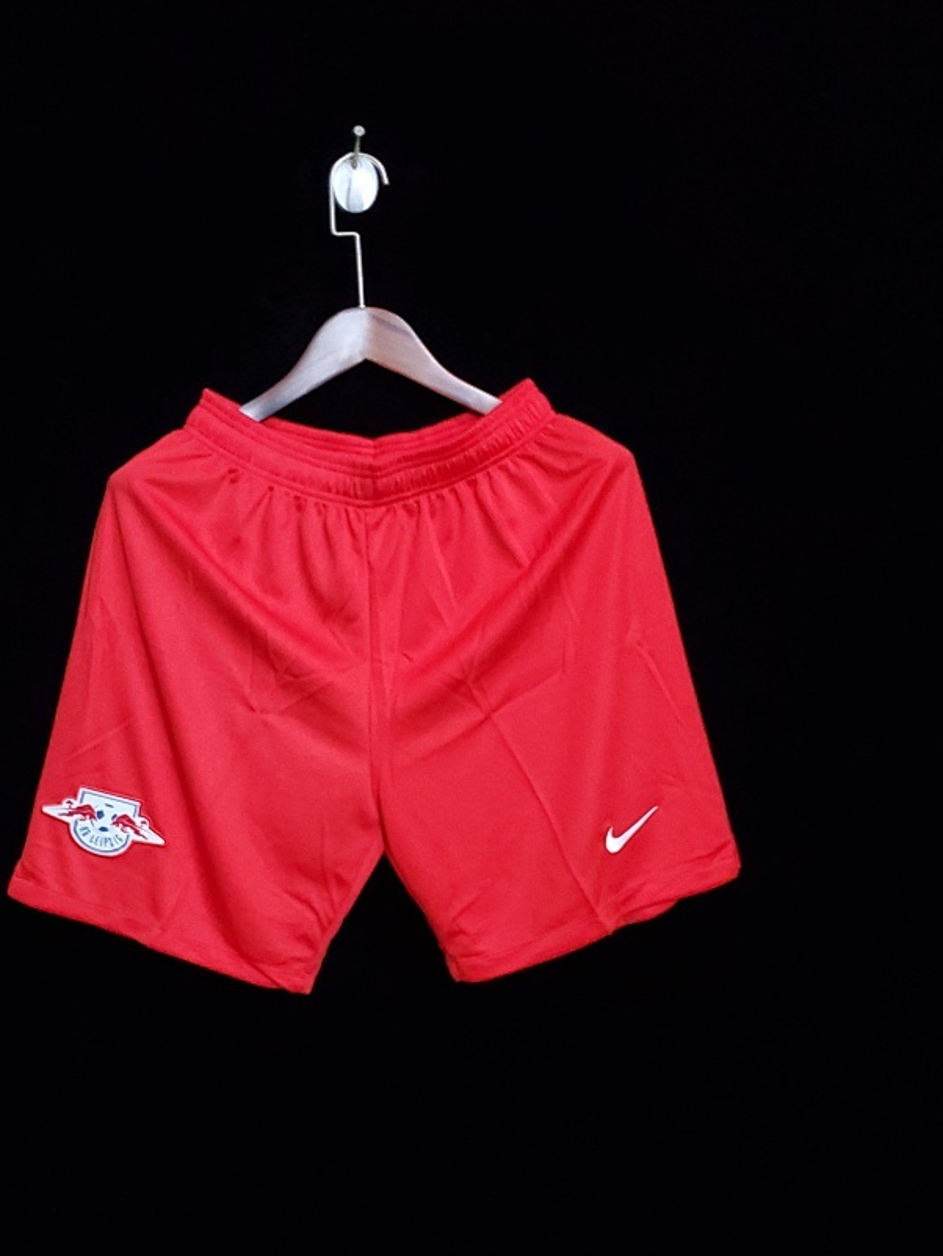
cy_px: 708
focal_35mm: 35
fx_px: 1271
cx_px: 370
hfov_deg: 40.5
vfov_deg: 52.5
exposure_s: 1/60
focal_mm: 4.3
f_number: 1.5
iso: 500
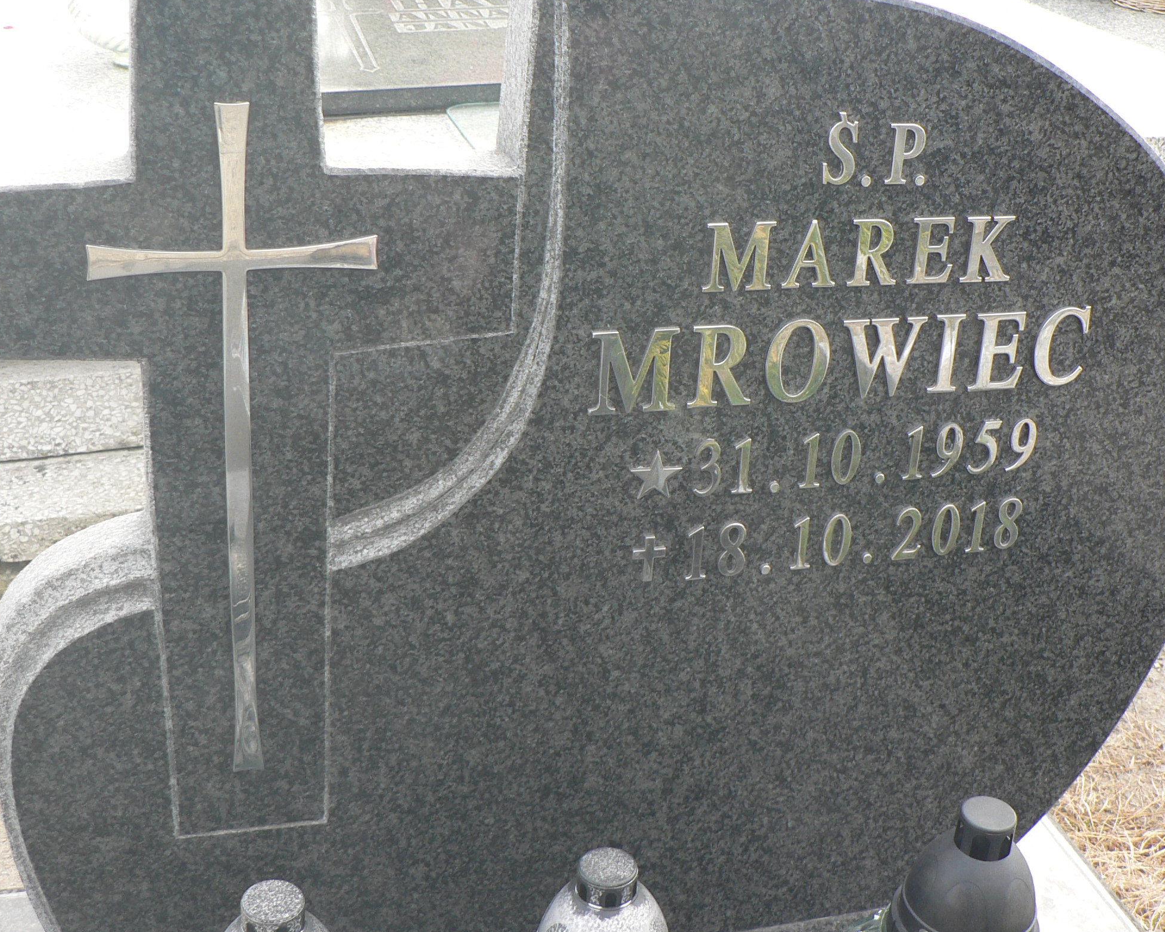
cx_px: 563
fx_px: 1586
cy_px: 403
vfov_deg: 32.7
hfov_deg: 40.3
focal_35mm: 46
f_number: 3.2
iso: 80
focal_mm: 6
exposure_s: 1/80
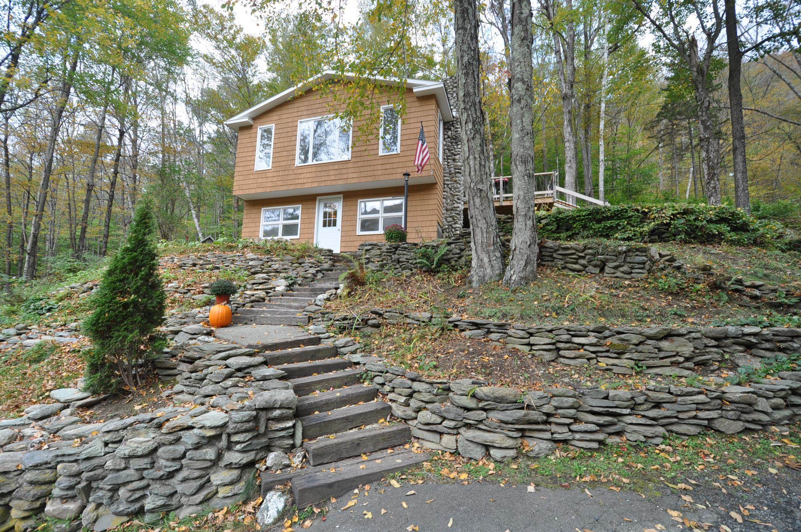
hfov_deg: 100.5
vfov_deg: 77.2
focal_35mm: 15
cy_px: 266
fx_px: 333
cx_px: 400
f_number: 5.6
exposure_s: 1/125
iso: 220
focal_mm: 10
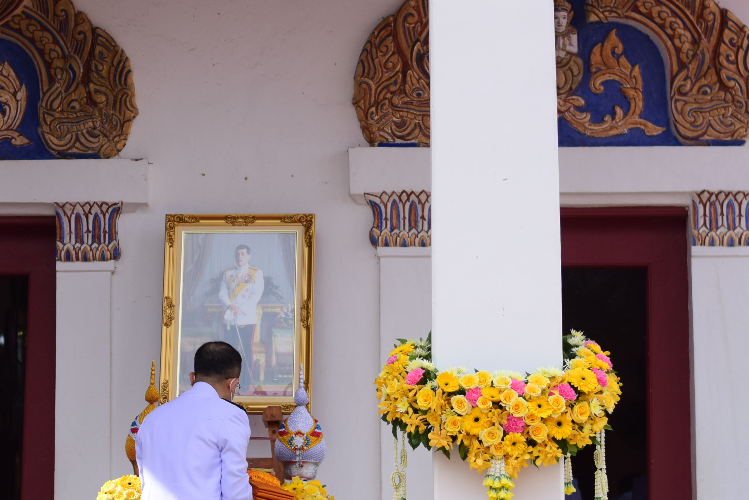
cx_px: 235
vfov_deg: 10.9
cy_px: 277
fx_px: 2622
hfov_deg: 16.2
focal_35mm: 126
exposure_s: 1/4000
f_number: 2.8
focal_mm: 50
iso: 320
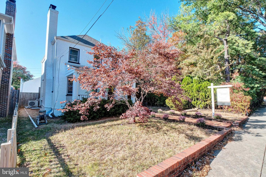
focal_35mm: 17
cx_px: 133
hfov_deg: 93.3
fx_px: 126
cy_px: 88
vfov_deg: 70.4
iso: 640
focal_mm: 11.3
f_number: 13
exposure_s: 1/250
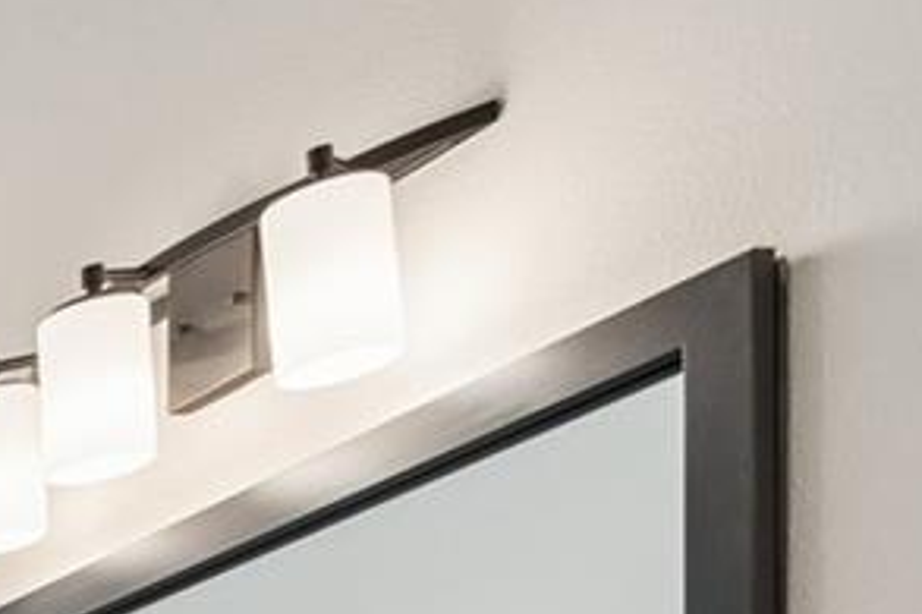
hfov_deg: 13.2
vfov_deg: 13.4
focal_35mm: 82
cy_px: 1351
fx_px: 2099
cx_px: -1554
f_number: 7.1
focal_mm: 10
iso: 100
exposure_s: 1/4
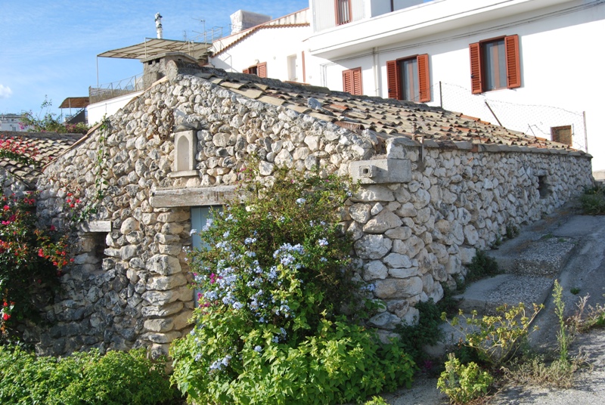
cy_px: 202
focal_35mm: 36
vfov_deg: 37.0
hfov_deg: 53.1
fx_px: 606
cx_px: 302
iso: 100
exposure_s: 1/250
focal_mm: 24
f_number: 8
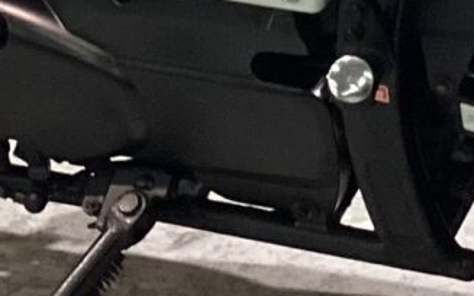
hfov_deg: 10.8
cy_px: -402
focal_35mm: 193
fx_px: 2492
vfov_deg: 6.5
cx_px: 386
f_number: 2.4
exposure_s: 1/60
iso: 320
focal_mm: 3.3
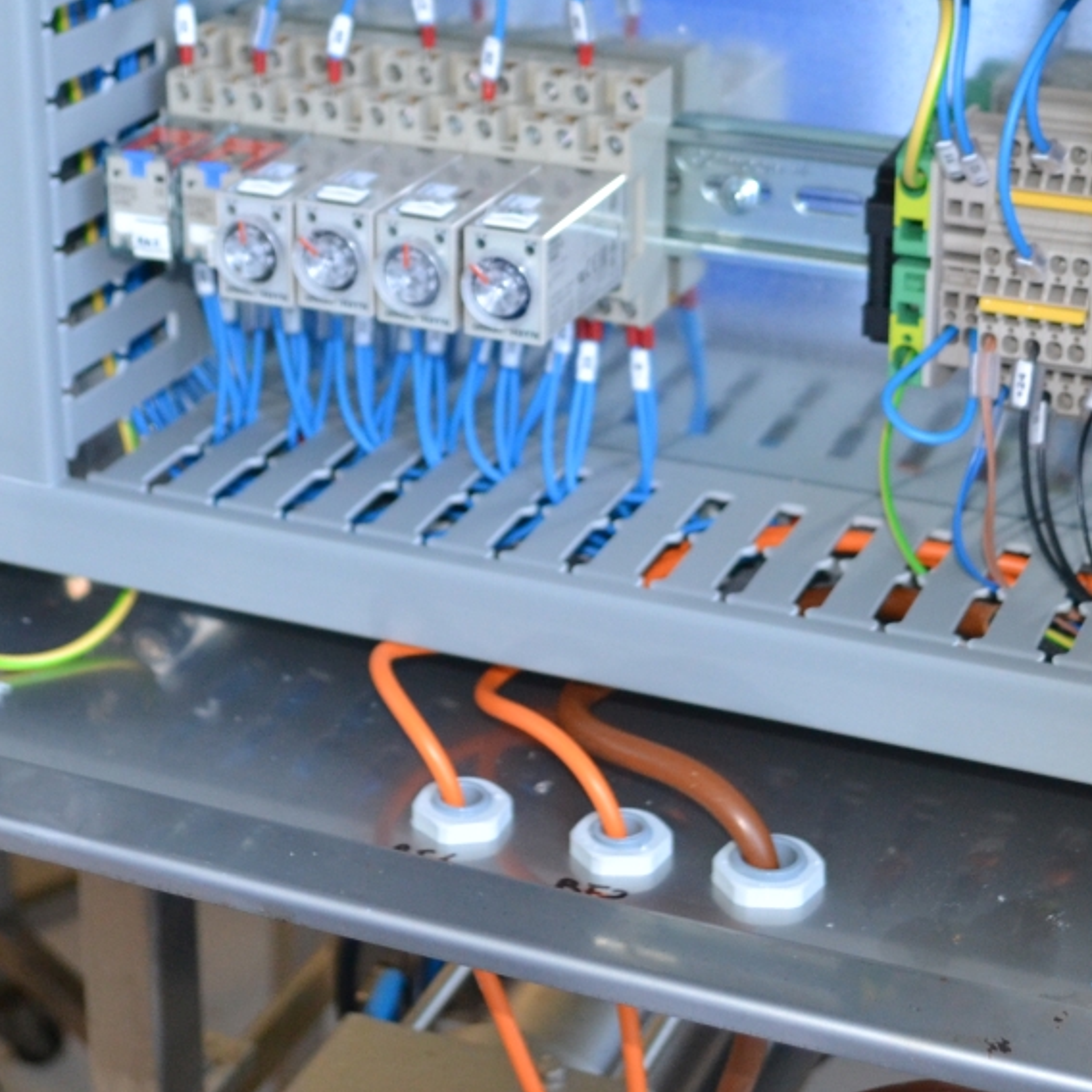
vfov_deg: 21.4
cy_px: 107
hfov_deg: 21.9
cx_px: 604
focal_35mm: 79
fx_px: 2820
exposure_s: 1/60
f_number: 3.8
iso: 800
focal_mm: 22
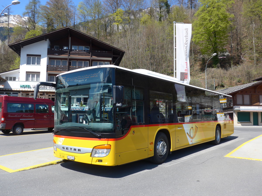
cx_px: 131
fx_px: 219
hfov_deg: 61.7
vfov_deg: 48.2
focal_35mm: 29
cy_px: 98
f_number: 2.8
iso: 80
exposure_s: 1/1000
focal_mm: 6
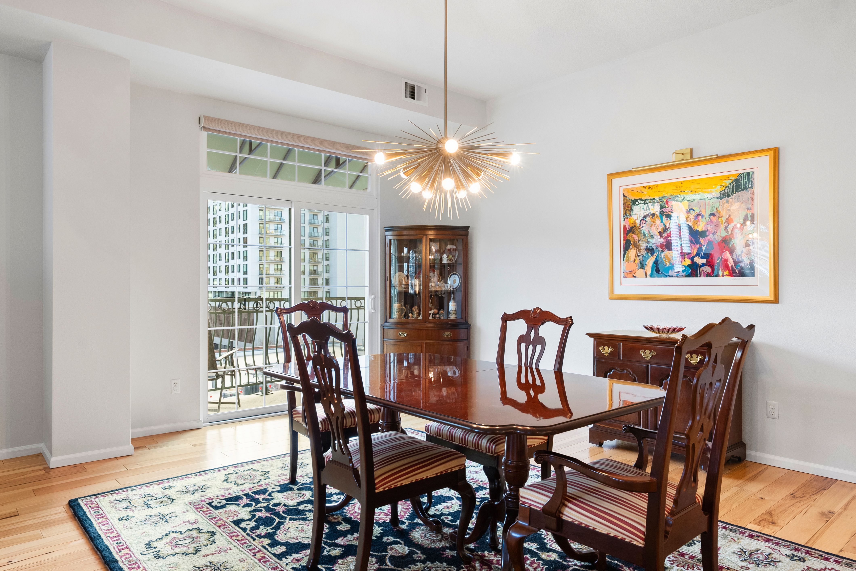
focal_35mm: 24
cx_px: 428
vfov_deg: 53.2
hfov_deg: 73.7
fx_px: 571
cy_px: 286
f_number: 8
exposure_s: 1/8
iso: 1000
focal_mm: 24
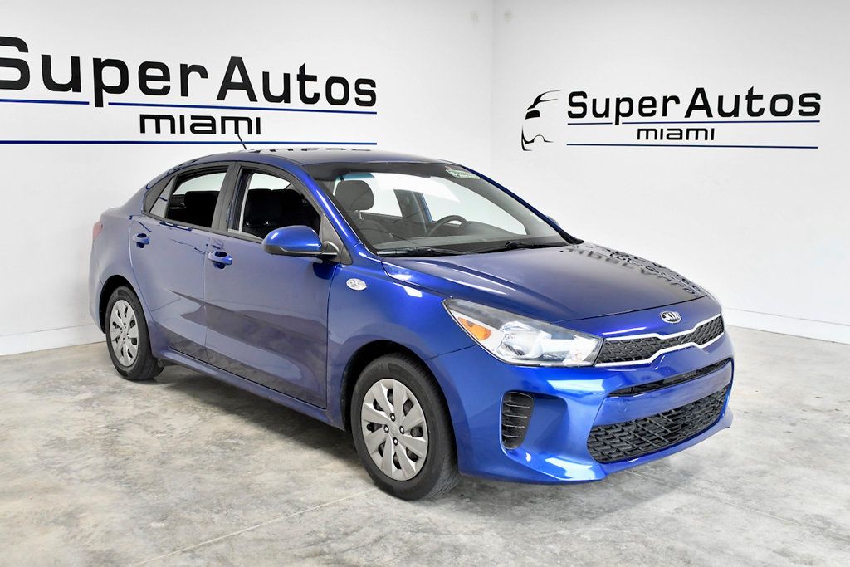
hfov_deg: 53.1
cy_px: 284
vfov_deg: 36.9
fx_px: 850
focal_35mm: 36
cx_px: 425
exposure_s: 1/640
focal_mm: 24
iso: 1600
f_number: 3.5
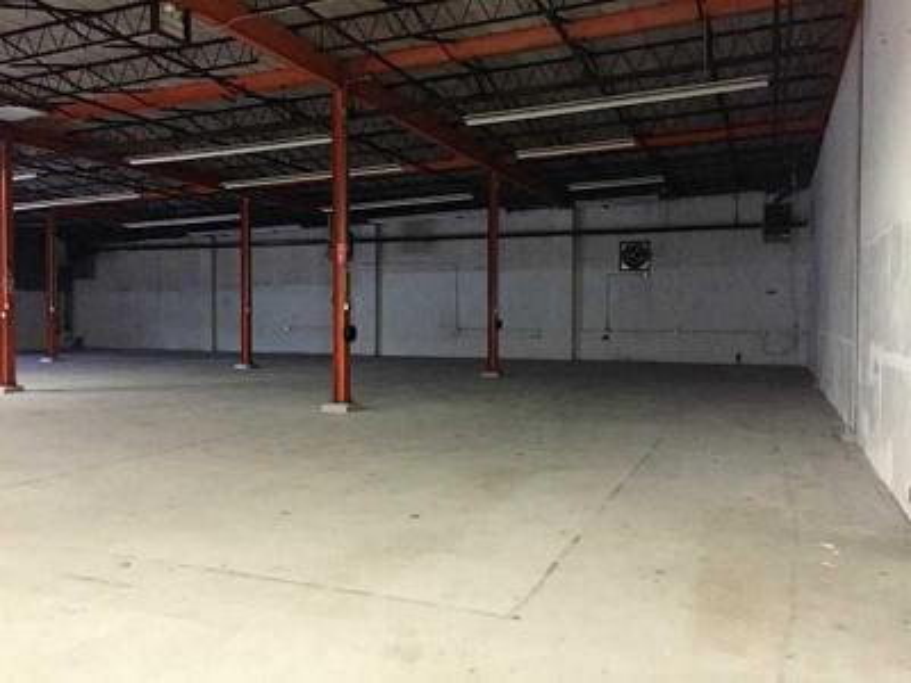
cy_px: 342
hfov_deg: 61.7
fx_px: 763
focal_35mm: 29
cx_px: 456
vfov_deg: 48.2
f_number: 2.2
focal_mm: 4.15
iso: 400
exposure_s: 1/15
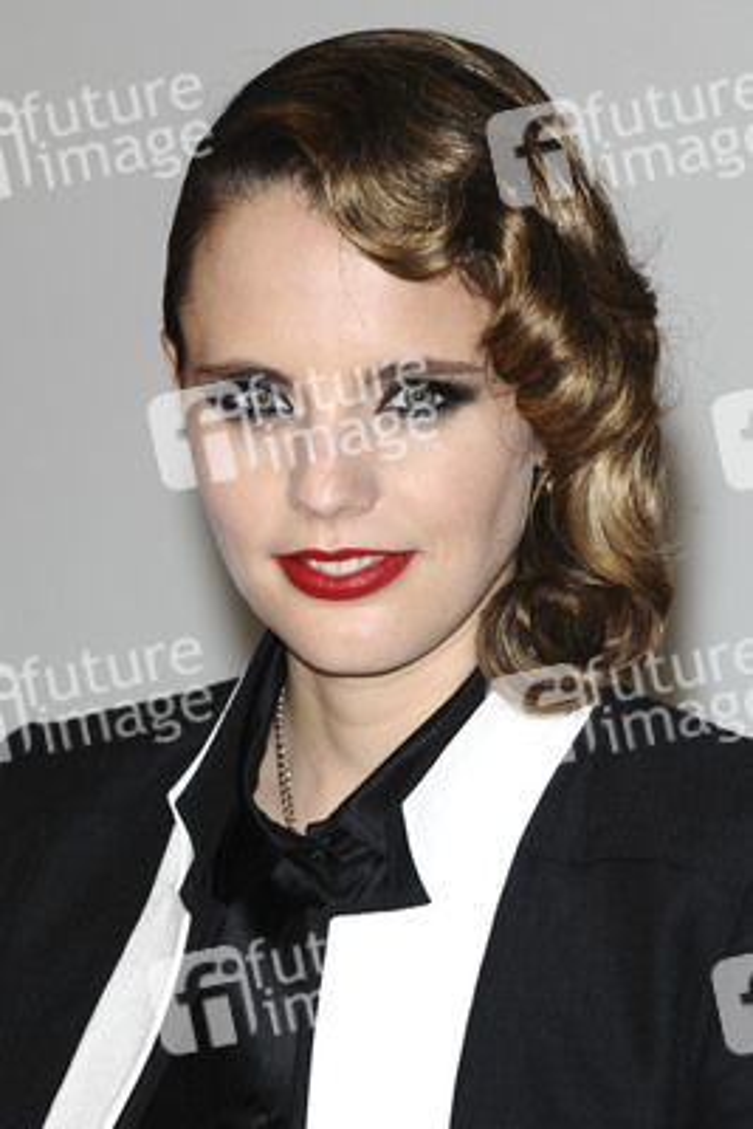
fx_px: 7758
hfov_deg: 5.6
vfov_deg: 8.3
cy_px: 564
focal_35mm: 248
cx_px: 376
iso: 320
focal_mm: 165
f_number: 4.5
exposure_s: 1/160
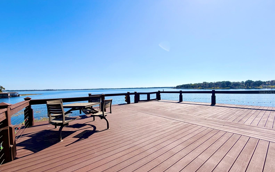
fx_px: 112
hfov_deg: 101.5
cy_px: 92
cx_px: 136
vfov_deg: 74.7
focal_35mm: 15
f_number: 2.2
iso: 20
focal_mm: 2.22
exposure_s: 1/1399
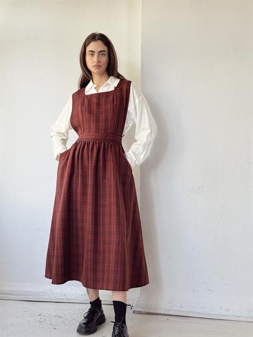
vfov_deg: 39.6
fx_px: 468
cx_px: 126
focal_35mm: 48
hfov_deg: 30.3
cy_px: 168
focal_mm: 6.76
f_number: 1.78
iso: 80
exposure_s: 1/129
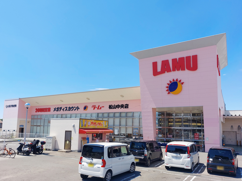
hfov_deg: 71.6
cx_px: 121
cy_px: 90
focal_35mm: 24
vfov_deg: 56.8
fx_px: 168
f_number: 1.8
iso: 25
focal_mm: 5.23
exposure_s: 1/1006
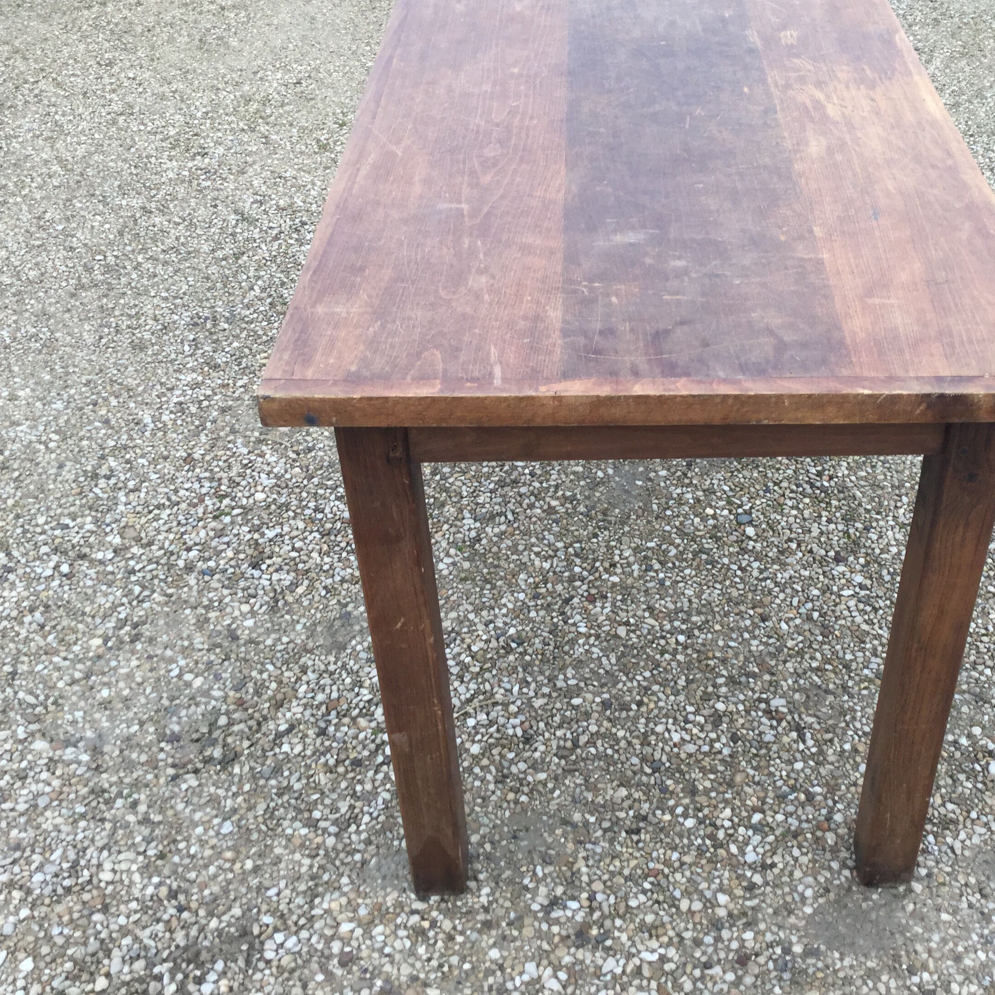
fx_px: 1333
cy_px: 451
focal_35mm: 41
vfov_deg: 40.9
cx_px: 639
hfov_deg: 40.6
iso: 50
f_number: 2.4
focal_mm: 3.3
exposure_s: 1/100
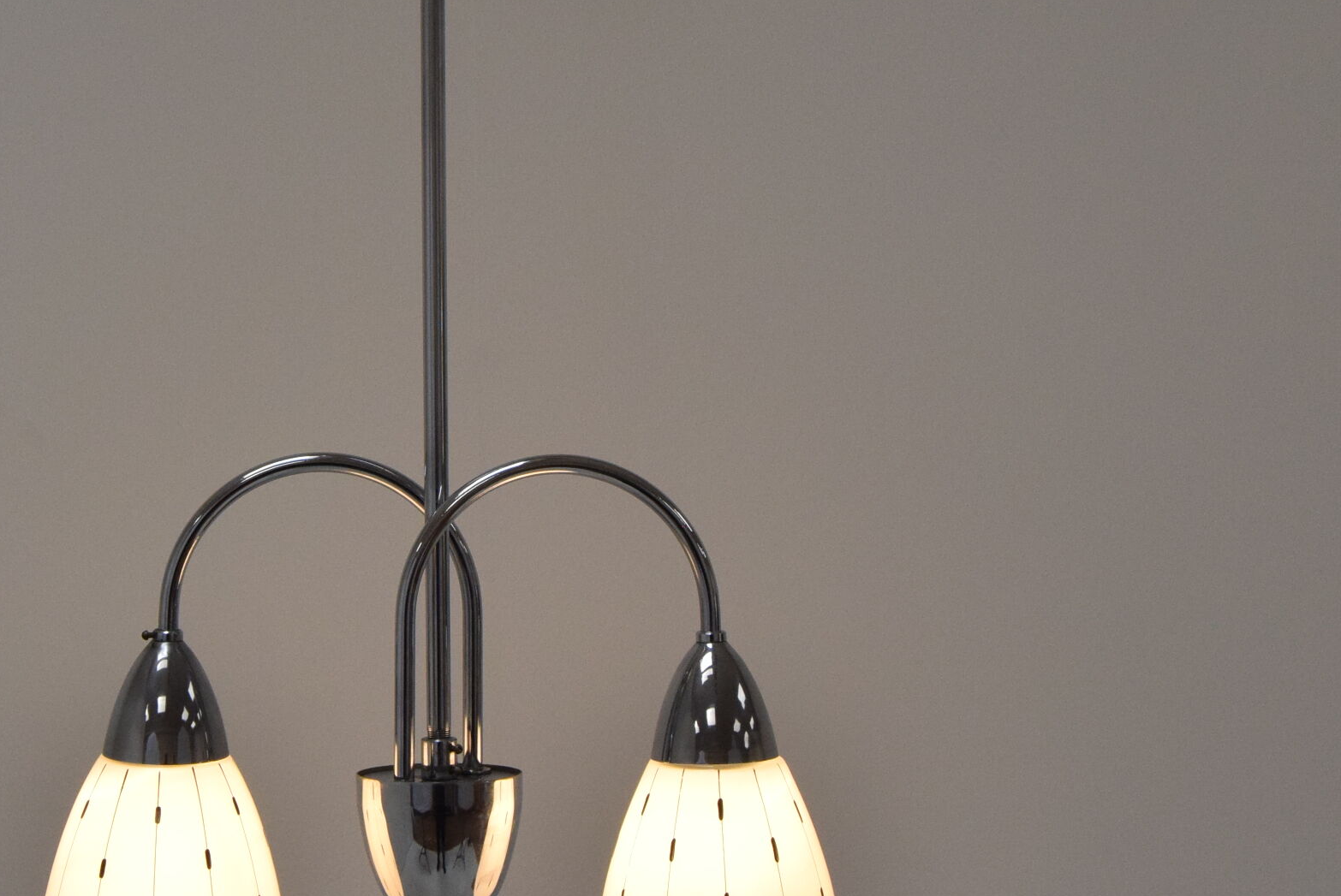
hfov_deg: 23.5
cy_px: 289
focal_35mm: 86
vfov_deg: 15.9
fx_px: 3206
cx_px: 437
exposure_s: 1/320
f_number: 9
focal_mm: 30
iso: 1600
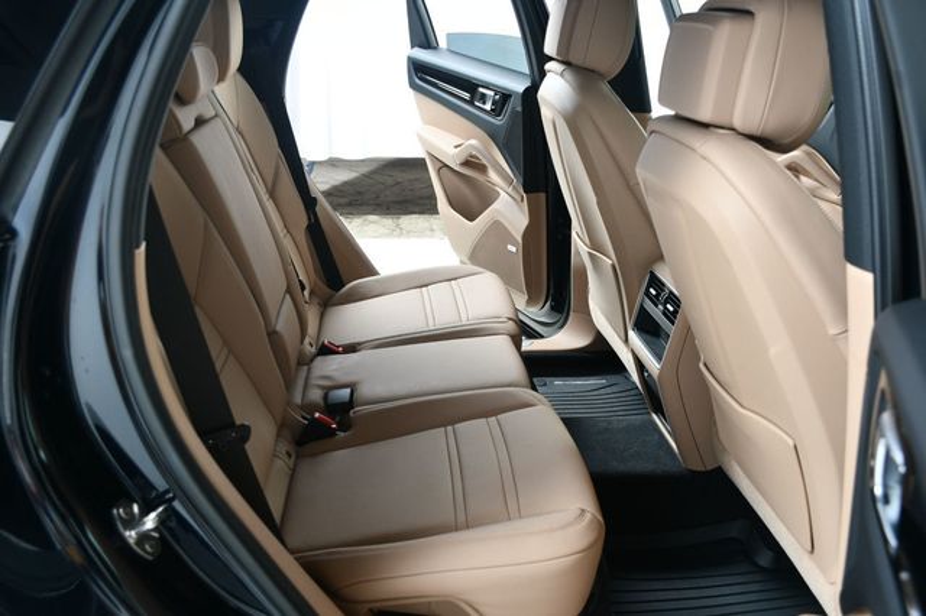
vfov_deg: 38.8
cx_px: 463
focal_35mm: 34
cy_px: 308
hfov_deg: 55.8
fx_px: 874
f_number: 5
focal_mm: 23
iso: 100
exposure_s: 1/160
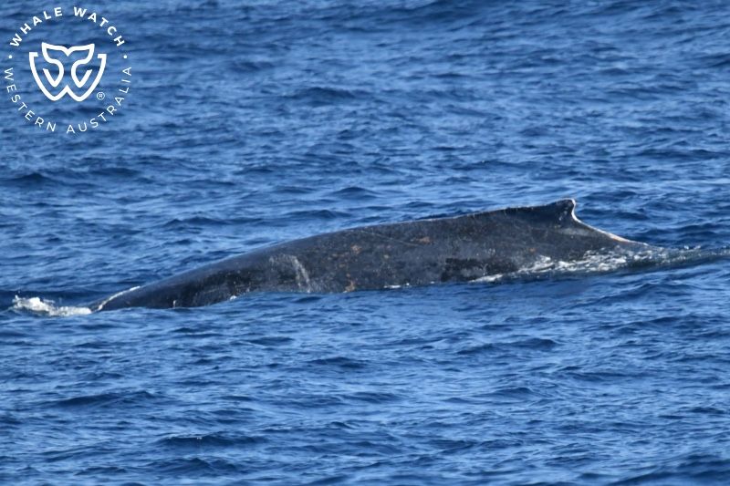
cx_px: 365
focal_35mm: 600
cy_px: 243
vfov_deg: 2.3
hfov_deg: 3.4
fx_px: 12163
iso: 2200
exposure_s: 1/8000
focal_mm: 600
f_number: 6.3
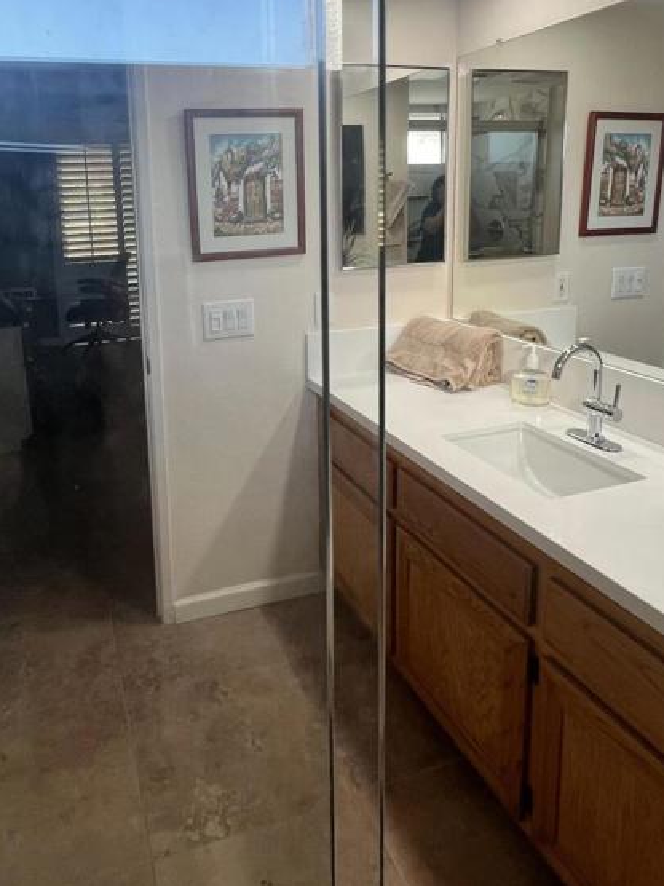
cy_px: 318
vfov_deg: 70.1
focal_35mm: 24
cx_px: 254
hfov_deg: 56.2
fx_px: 614
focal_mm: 1.57
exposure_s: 1/120
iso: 80
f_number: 1.8
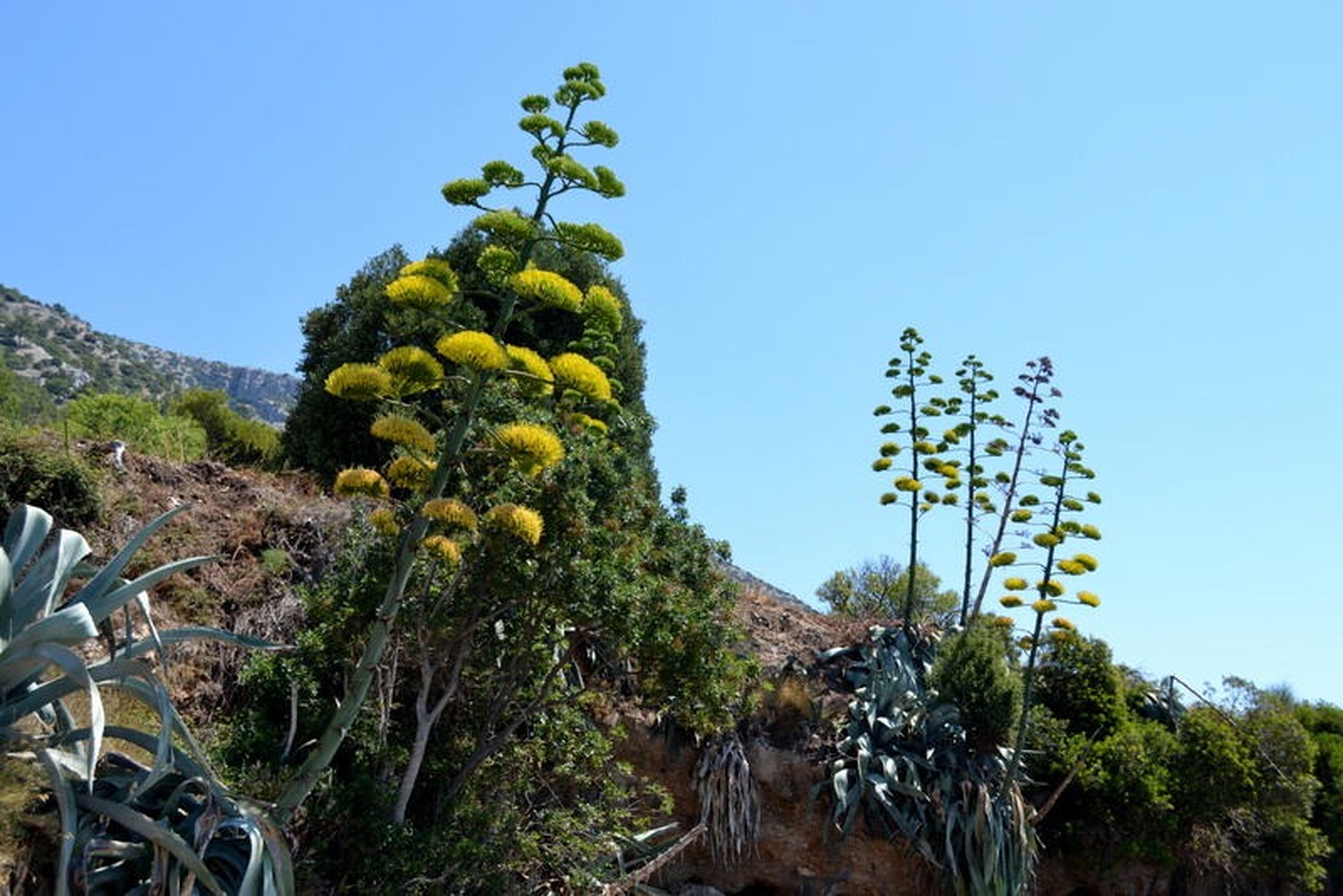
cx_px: 672
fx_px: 1343
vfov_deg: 36.9
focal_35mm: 36
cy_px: 448
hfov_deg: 53.1
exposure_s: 1/250
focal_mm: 24
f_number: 5.6
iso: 100
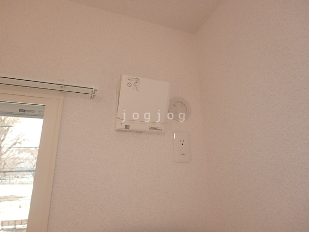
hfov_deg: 79.0
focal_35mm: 21
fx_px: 187
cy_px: 116
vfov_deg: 63.4
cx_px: 154
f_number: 3.5
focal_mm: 3.7
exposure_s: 1/30
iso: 200
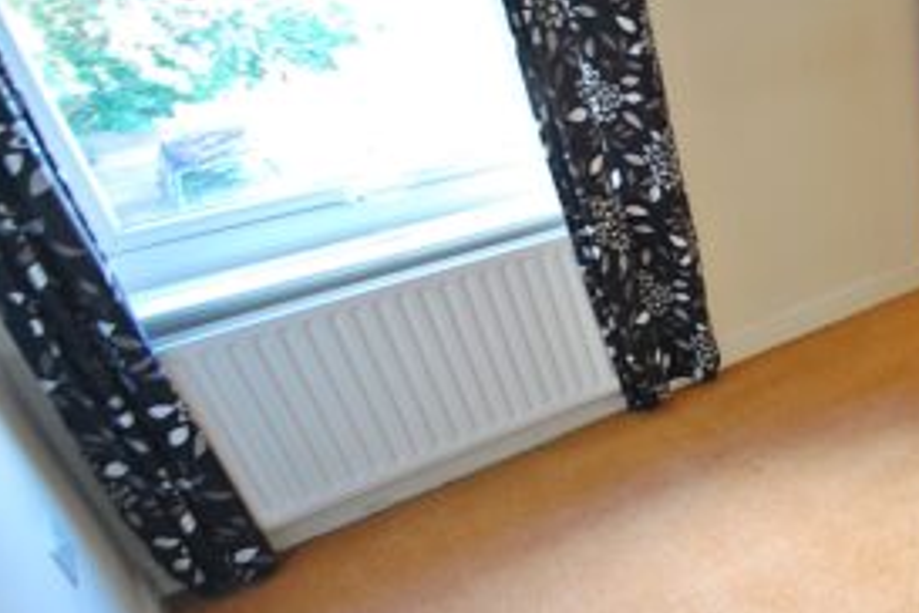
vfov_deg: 39.6
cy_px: 399
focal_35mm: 33
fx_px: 842
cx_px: 1000
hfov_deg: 44.4
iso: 800
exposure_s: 1/30
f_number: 4
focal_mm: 10
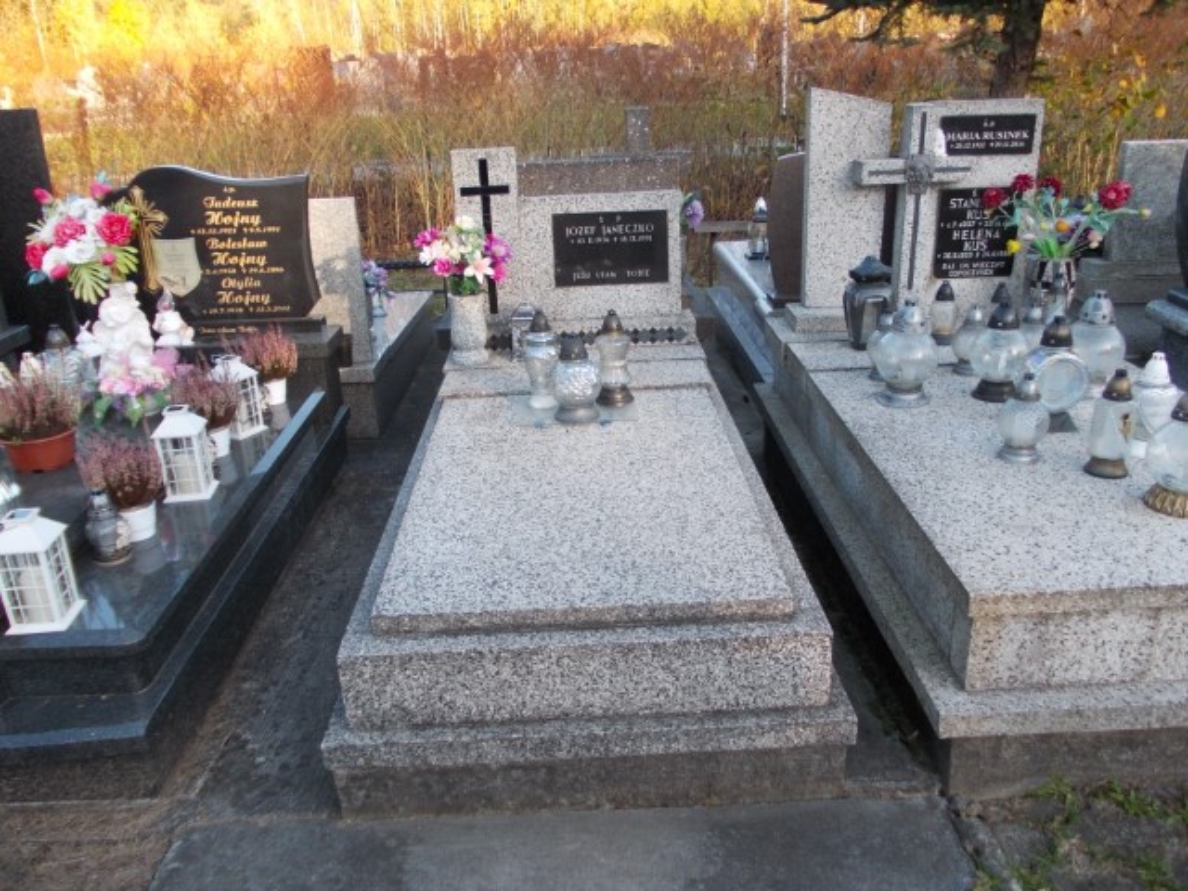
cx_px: 594
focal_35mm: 28
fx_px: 961
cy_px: 446
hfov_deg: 63.4
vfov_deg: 49.7
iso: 80
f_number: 2.7
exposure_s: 1/160
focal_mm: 4
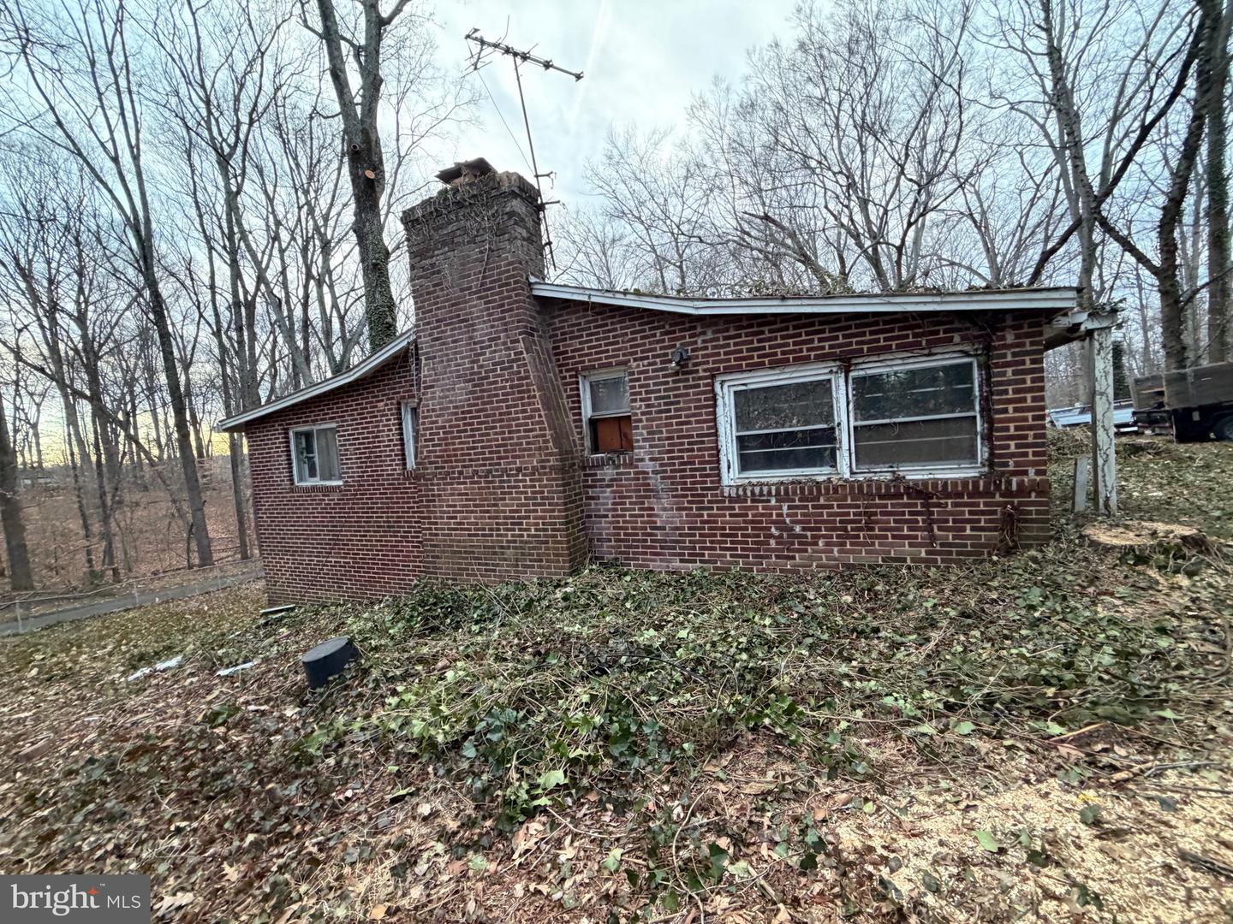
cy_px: 462
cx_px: 616
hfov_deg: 102.1
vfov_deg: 85.7
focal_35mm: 14
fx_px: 499
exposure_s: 1/60
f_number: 2.2
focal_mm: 2.22
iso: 400
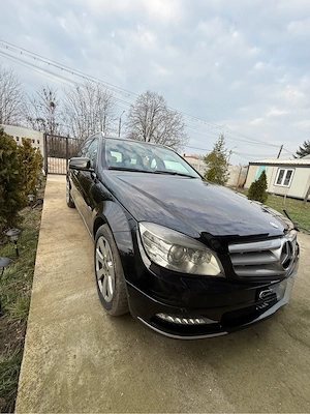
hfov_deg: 85.7
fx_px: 167
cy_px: 207
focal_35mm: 14
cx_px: 155
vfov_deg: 102.1
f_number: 2.2
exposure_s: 1/398
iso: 50
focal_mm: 2.22
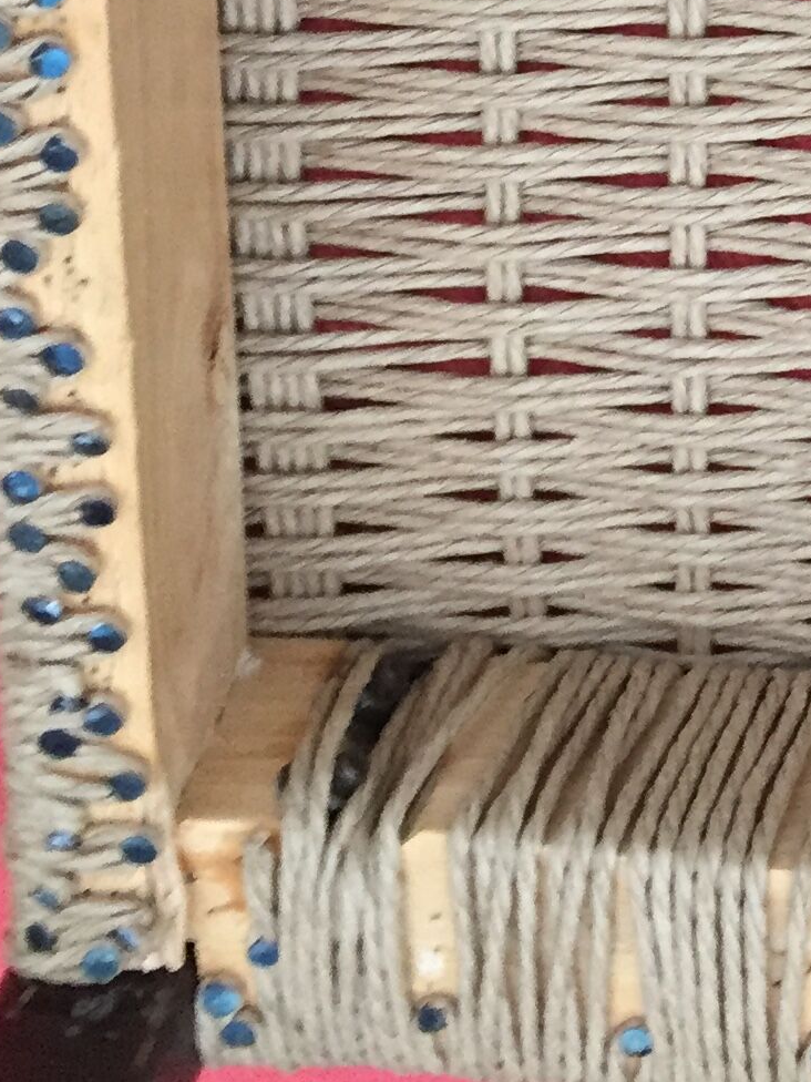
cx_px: 1271
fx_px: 3030
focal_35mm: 97
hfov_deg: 14.1
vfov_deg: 19.2
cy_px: -176
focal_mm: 4.15
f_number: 2.2
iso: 200
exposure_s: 1/33
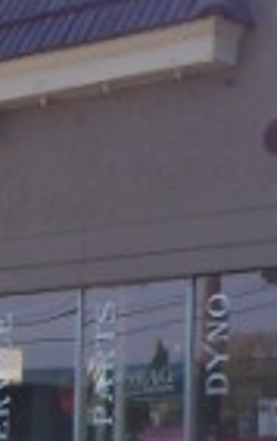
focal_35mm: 114
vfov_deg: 17.9
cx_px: 398
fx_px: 1374
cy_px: 413
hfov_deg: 11.1
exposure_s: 1/350
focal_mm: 5.6
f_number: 5.6
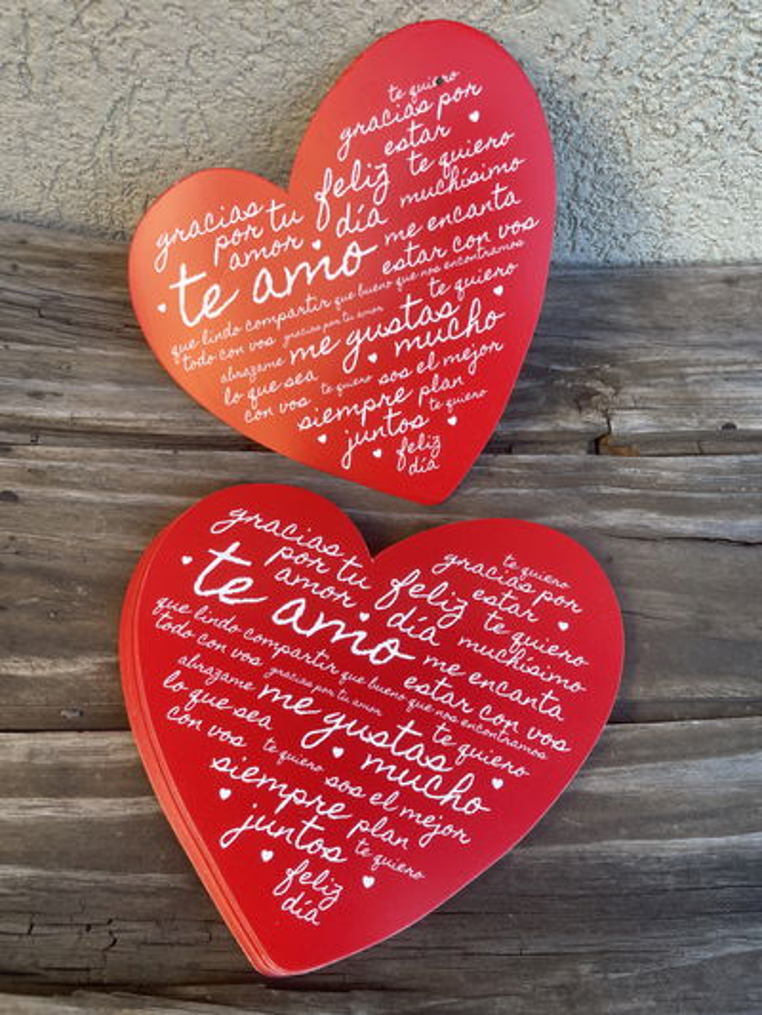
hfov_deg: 53.1
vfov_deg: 67.3
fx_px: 763
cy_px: 508
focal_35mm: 26
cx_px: 381
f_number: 1.6
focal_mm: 4.2
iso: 40
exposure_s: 1/121
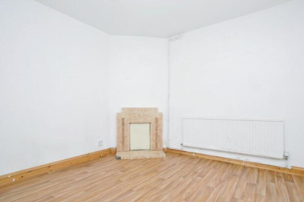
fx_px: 148
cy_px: 102
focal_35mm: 18
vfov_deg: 68.7
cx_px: 161
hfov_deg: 91.5
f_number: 4.5
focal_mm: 11
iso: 800
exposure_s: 1/50
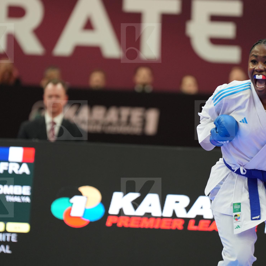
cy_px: 120
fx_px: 2478
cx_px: 141
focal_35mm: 285
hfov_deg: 6.1
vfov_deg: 6.1
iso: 2000
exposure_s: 1/1000
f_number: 2.8
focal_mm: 200
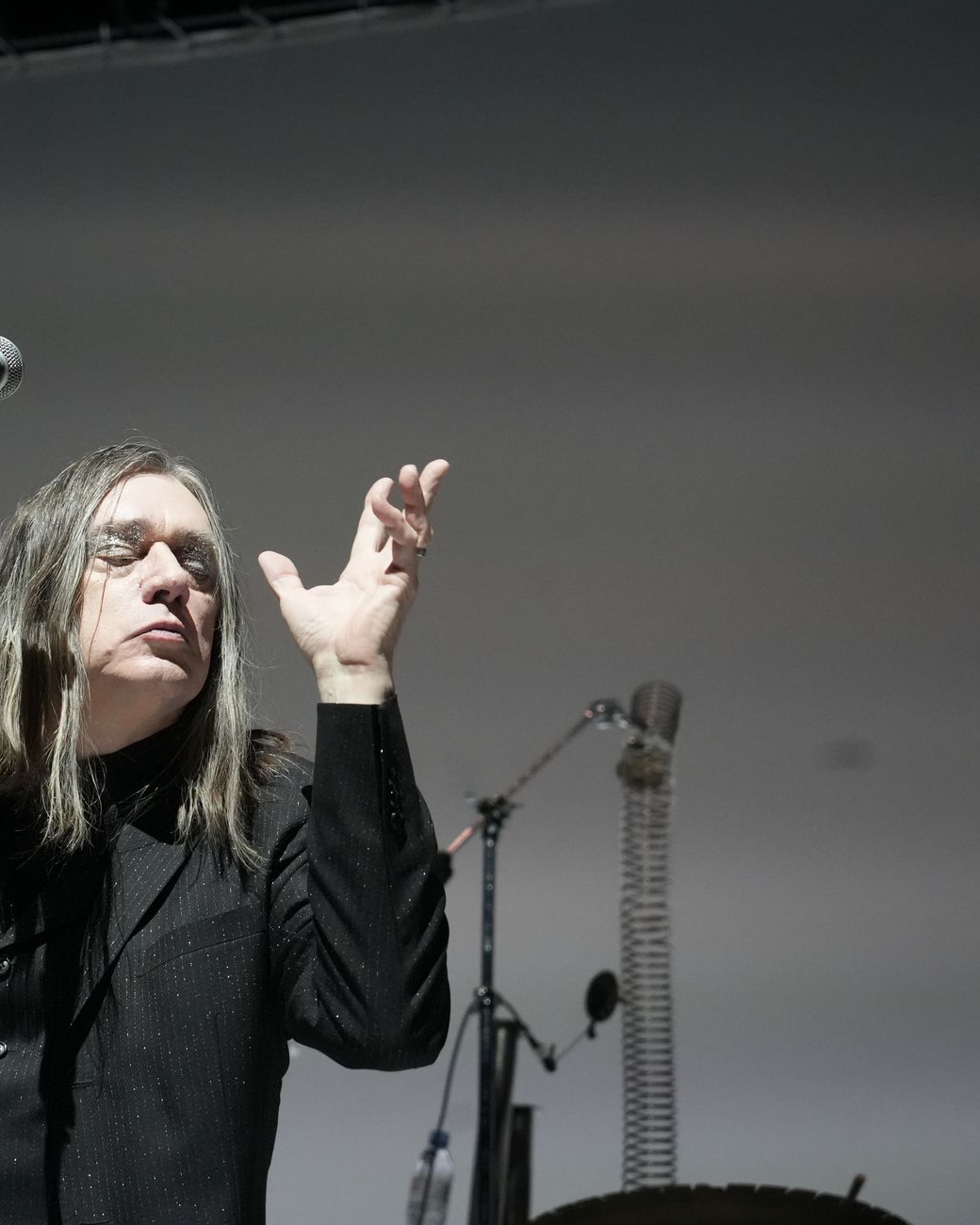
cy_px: 612
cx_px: 165
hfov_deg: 15.4
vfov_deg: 19.4
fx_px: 3589
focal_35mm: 99
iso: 6400
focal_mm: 70
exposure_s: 1/500
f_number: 5
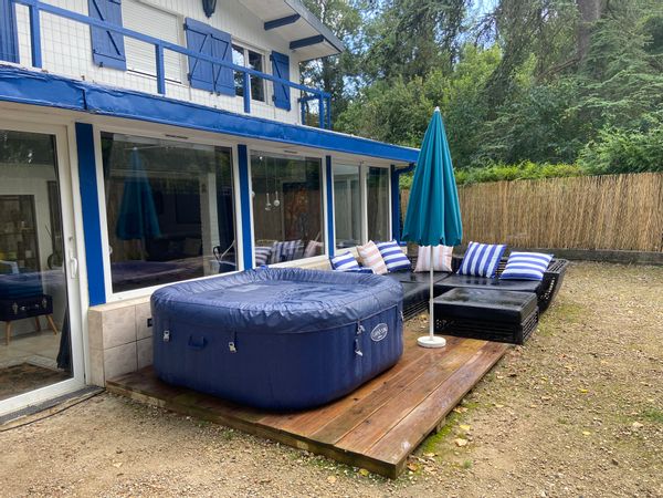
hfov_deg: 67.3
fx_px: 498
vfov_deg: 53.1
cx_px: 332
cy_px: 249
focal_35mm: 26
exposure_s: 1/256
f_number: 1.8
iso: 32
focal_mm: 4.25
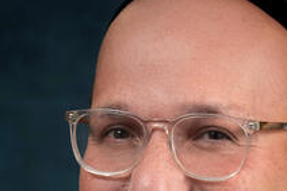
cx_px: 194
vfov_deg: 3.5
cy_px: 268
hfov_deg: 5.2
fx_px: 3146
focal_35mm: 395
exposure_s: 1/200
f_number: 5.6
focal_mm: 105
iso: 100
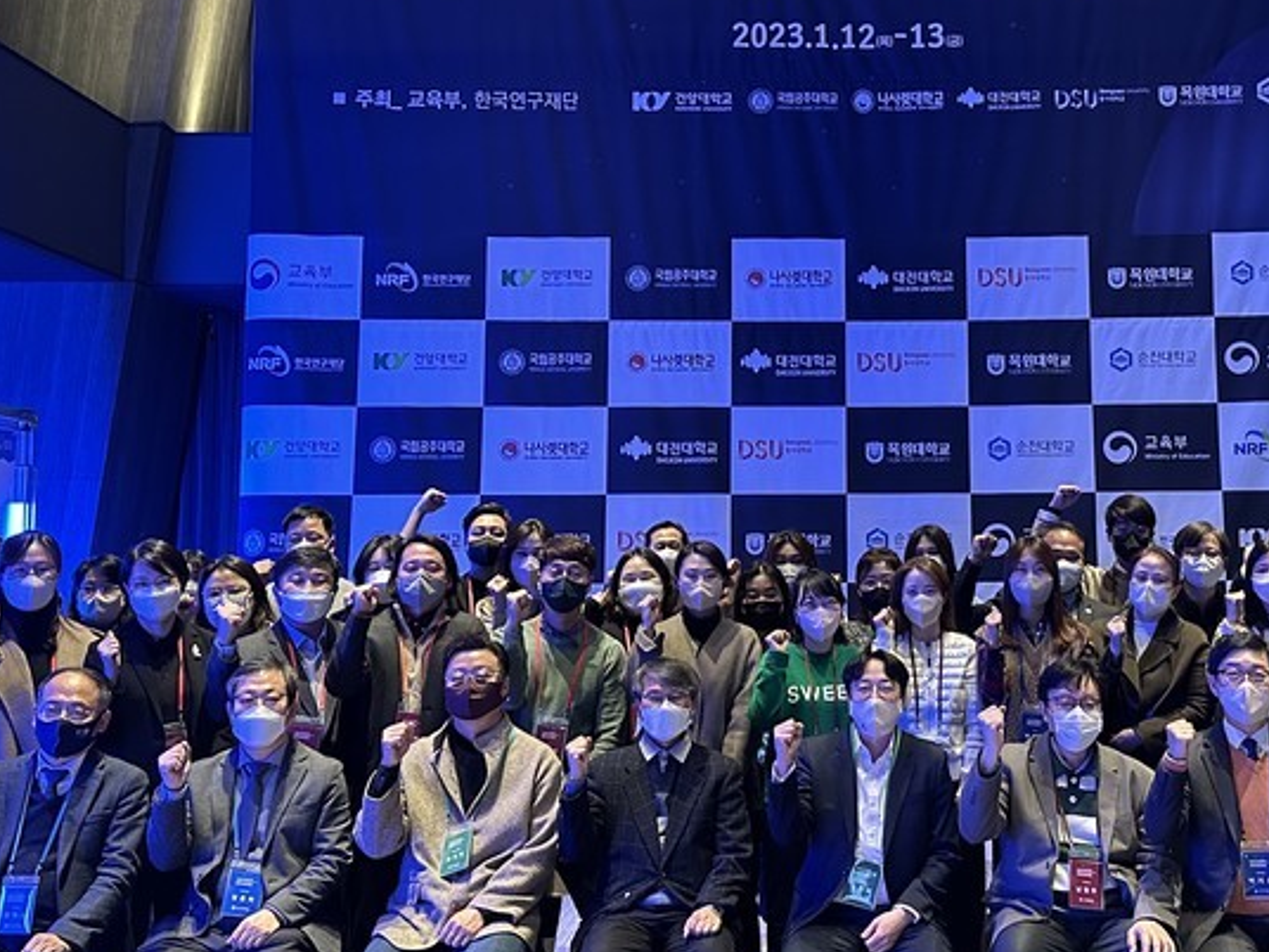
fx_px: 1576
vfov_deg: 33.6
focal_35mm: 43
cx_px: 819
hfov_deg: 43.4
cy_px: 436
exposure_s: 1/40
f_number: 1.78
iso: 640
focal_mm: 6.86
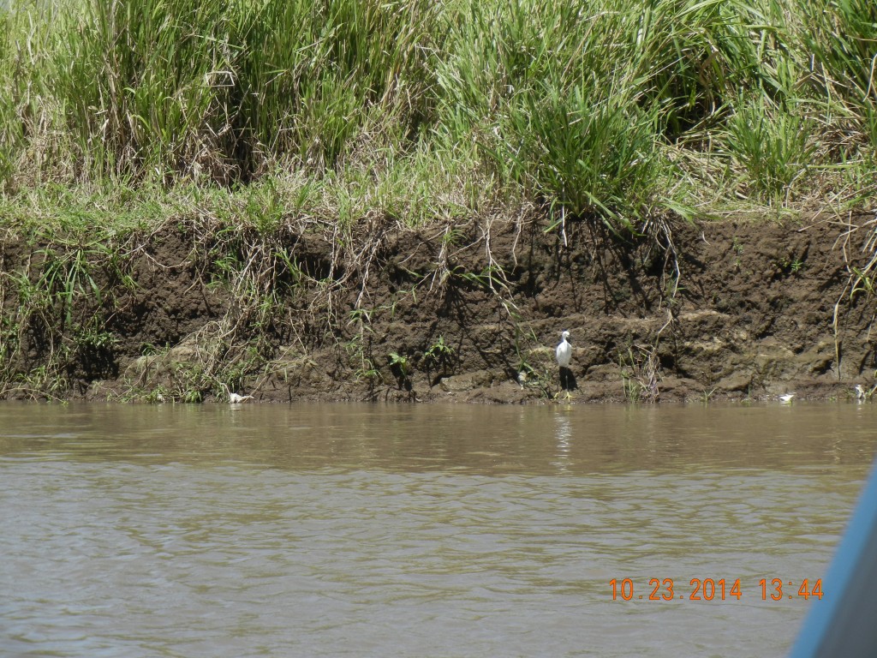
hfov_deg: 13.0
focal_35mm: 152
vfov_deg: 9.8
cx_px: 438
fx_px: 3851
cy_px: 329
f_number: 4.6
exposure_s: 1/821
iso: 160
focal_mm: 27.4
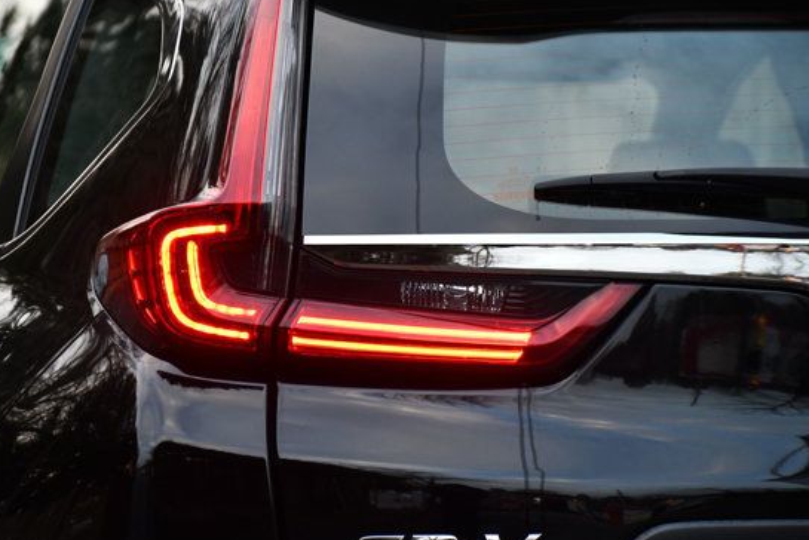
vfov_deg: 6.0
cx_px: 381
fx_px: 5149
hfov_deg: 9.0
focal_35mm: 229
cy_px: 237
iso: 1000
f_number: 4.8
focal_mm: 130
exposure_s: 1/125
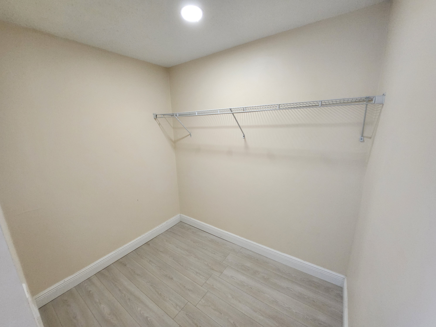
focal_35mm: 13
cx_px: 218
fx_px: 164
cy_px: 164
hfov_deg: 106.2
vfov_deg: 89.9
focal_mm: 1.7
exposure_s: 1/60
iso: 200
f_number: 2.2
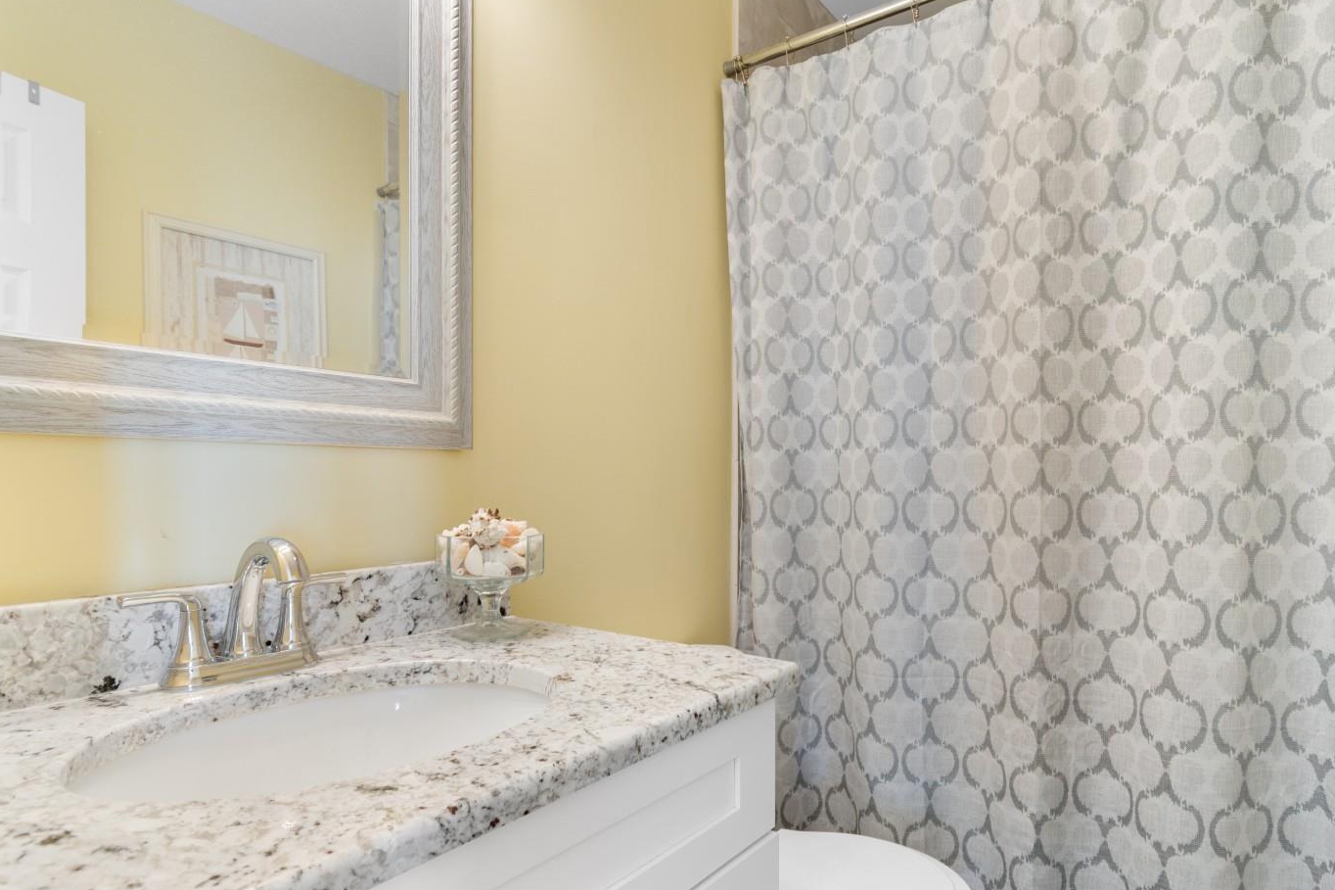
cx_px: 750
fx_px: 704
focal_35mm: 19
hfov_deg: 86.5
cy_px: 458
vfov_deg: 64.5
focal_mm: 11
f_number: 4.8
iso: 100
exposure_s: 1/4
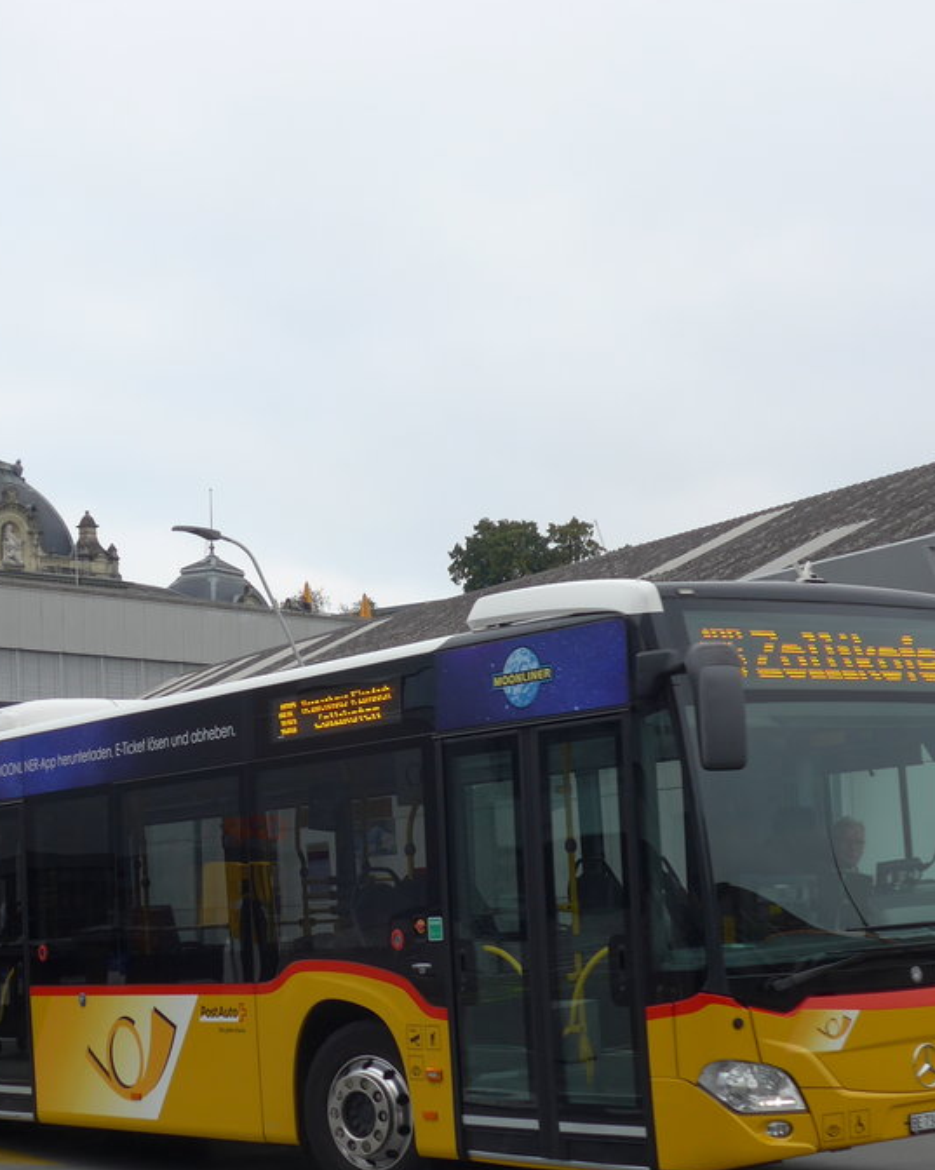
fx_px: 2354
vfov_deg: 27.8
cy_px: 731
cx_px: 461
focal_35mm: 68
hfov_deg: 22.5
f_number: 2.8
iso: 80
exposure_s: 1/320
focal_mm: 8
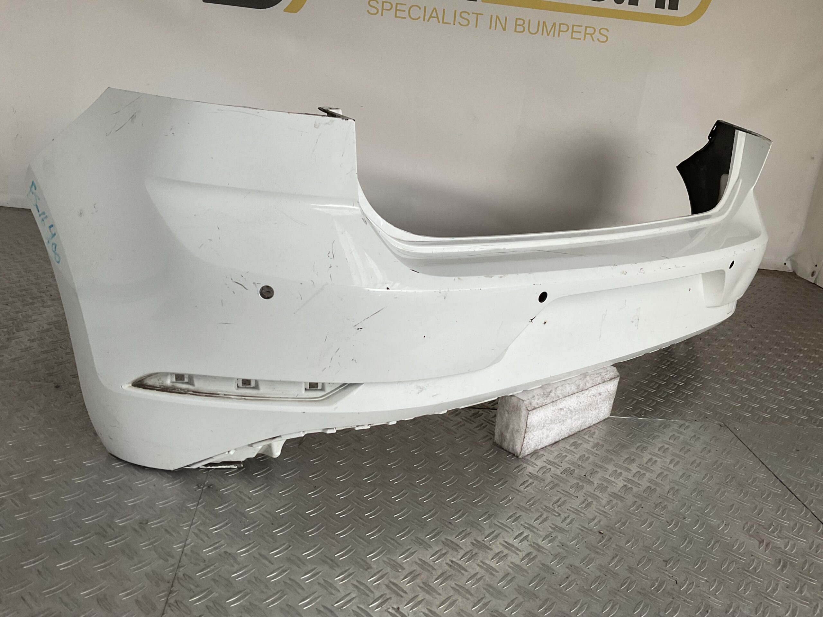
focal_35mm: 29
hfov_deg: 61.7
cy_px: 308
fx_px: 689
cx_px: 412
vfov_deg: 48.2
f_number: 1.8
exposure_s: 1/100
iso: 50
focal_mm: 3
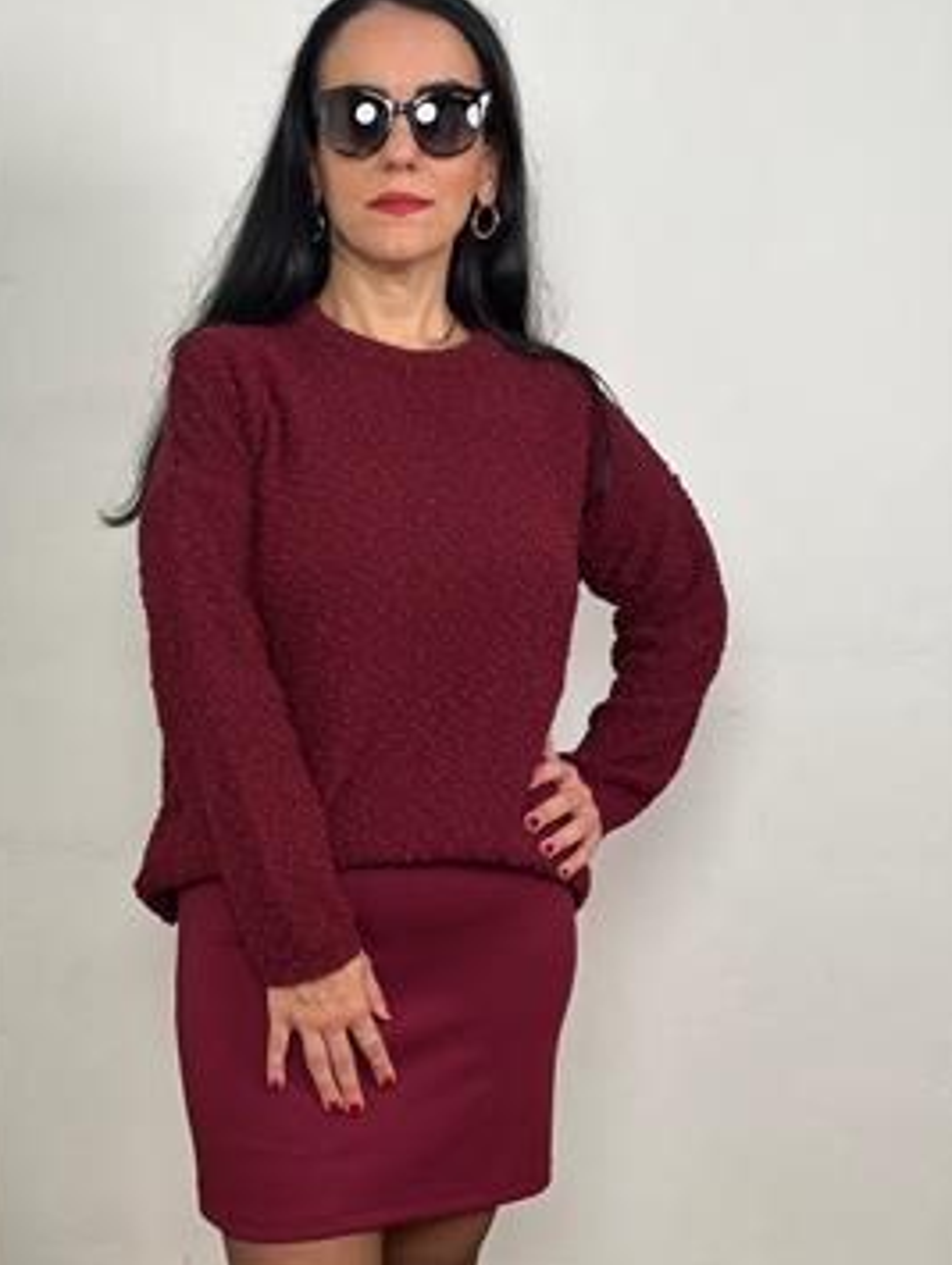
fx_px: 1428
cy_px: 707
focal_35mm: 39
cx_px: 264
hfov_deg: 36.2
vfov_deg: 47.7
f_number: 1.6
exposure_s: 1/141
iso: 32
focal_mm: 5.1
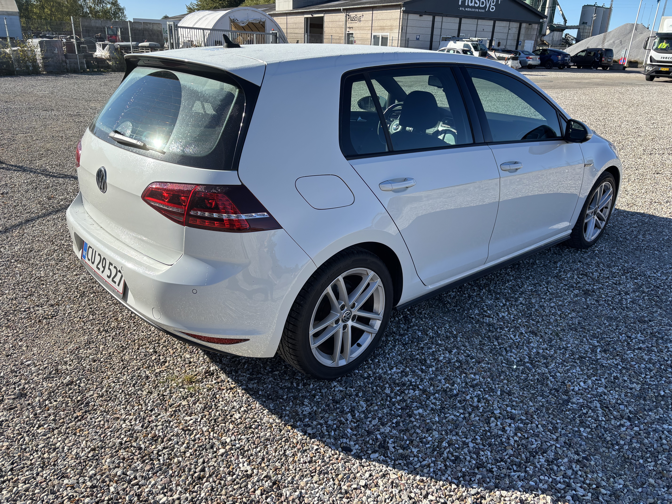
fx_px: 505
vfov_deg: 53.1
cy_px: 252
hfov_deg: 67.3
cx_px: 336
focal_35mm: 26
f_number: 1.6
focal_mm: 5.96
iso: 50
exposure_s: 1/2151
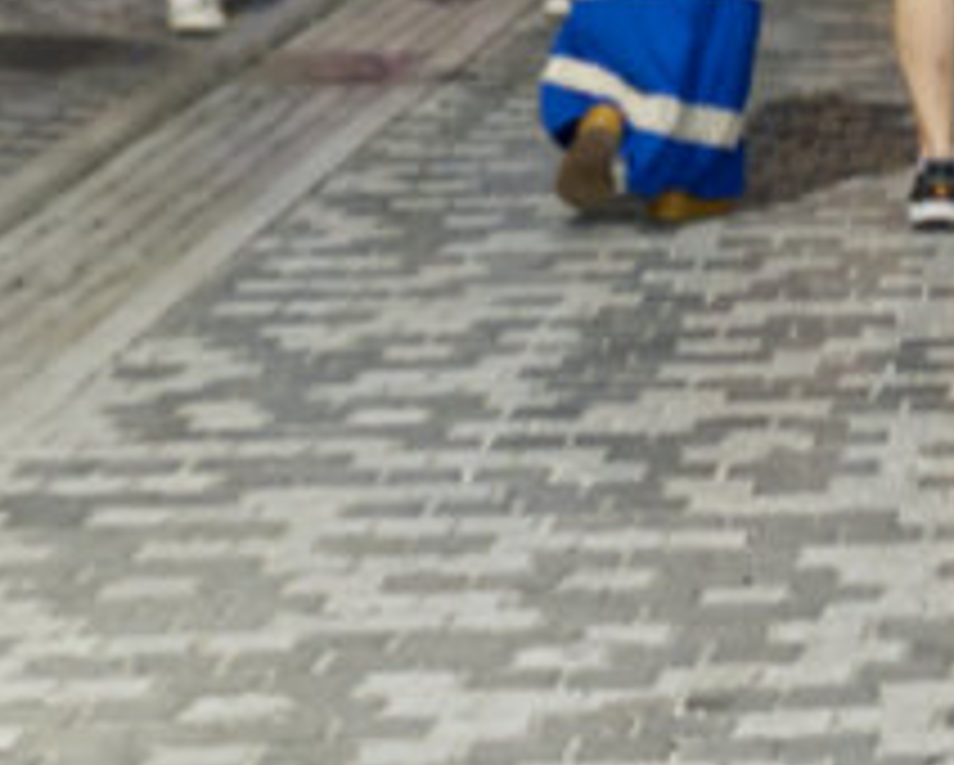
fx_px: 5765
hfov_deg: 9.3
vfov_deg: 7.3
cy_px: -754
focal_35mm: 204
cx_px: 1318
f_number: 2
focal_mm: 30
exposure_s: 1/160
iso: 2000
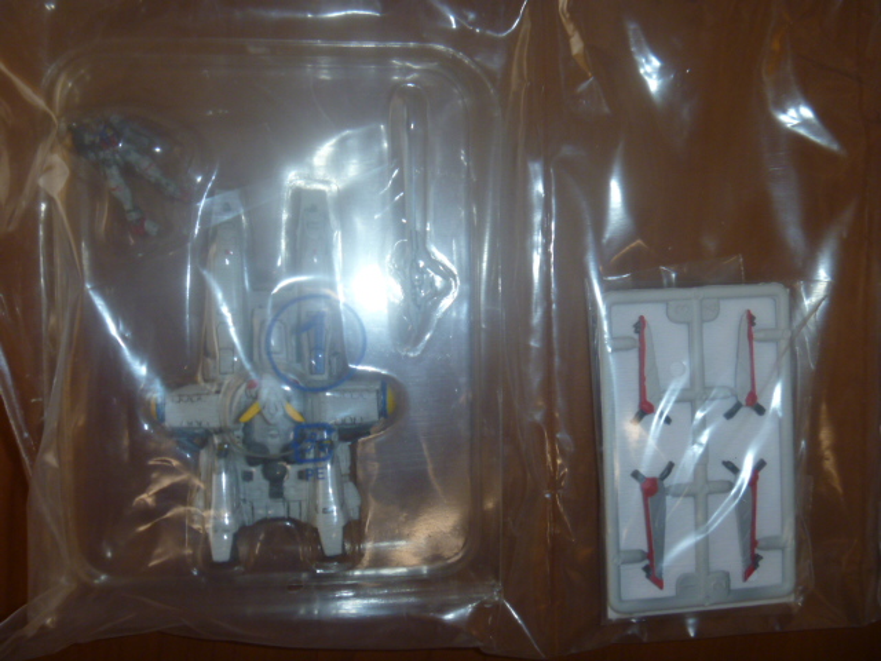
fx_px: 891
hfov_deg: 52.6
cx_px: 440
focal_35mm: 35
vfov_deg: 40.7
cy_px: 330
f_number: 3.5
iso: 125
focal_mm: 6.3
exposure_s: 1/30
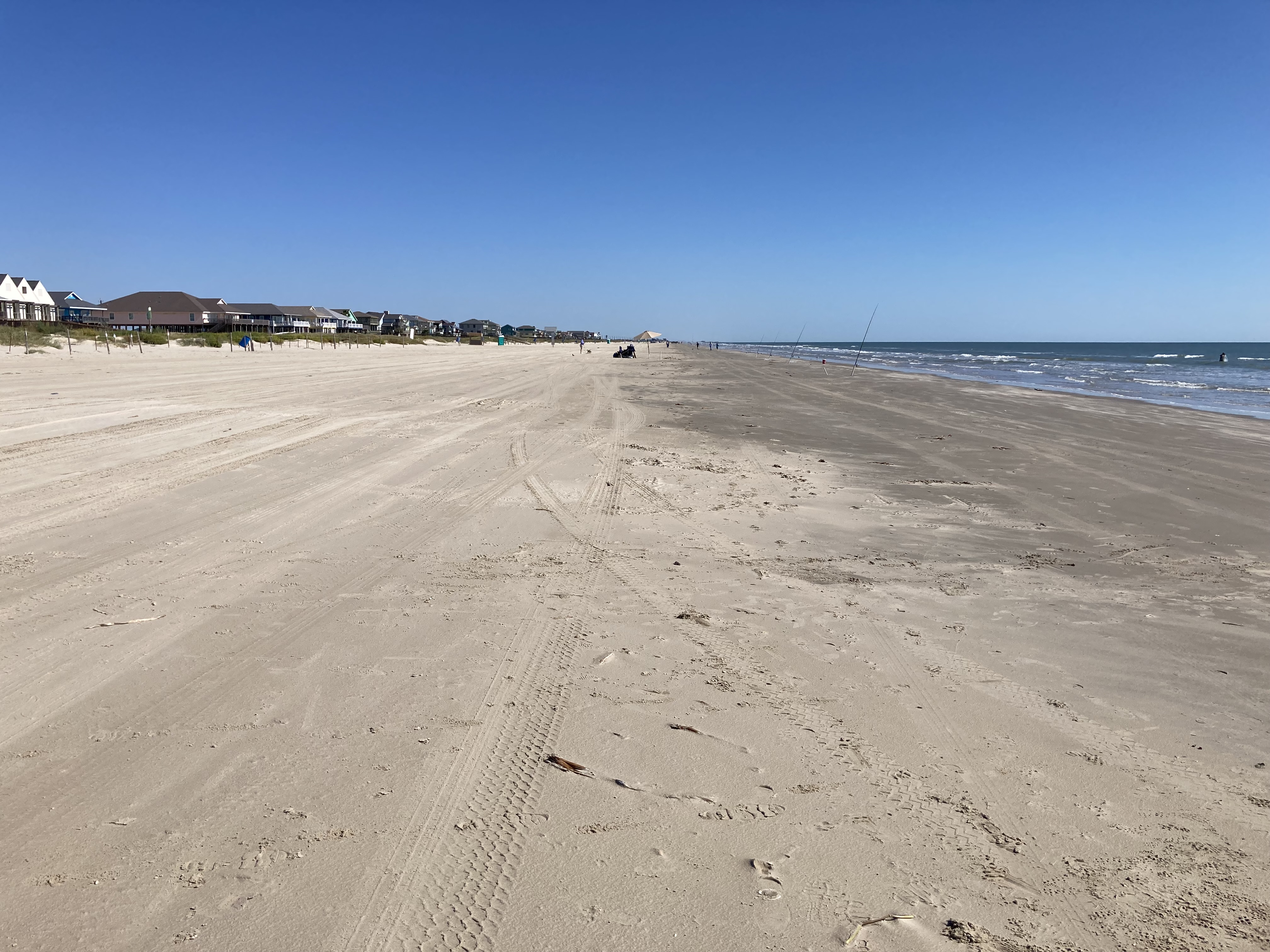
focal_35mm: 28
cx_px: 635
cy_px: 476
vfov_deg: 49.7
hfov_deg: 63.4
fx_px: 1027
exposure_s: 1/4808
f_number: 1.8
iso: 25
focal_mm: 3.99
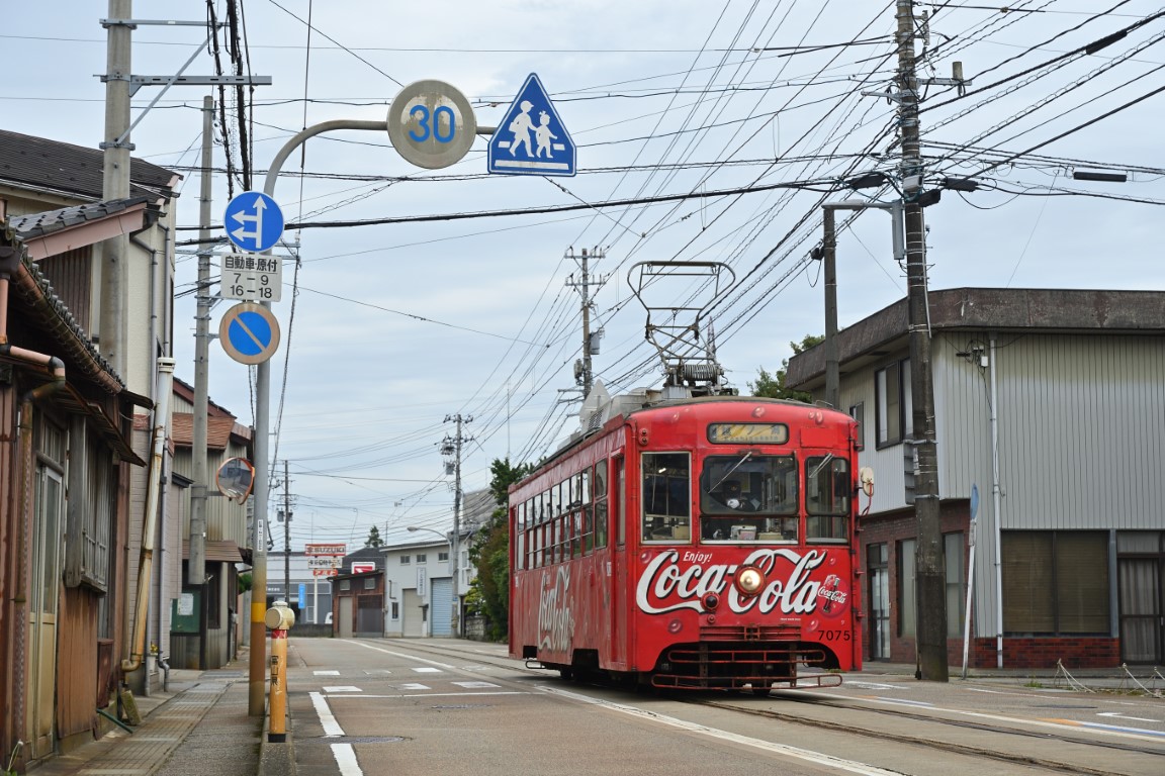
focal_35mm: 63
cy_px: 388
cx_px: 582
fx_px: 2039
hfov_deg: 31.9
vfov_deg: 21.6
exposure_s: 1/500
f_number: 4.5
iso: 160
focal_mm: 42
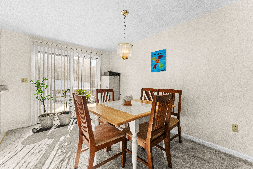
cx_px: 126
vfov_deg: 77.7
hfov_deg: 100.8
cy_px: 84
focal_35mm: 15
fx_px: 105
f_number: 11
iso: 2500
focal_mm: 14.9
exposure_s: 1/125
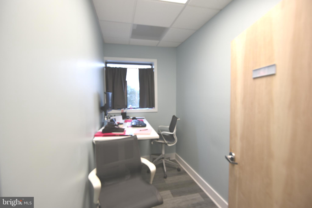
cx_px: 156
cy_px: 104
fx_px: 139
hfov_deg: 96.7
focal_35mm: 16
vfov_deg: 73.8
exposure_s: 1/80
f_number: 4.5
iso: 400
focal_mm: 16
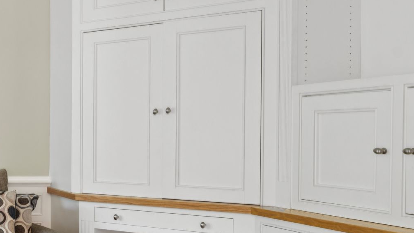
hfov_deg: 29.1
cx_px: -164
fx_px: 582
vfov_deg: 22.6
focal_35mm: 53
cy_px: 139
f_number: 8
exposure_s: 1/3.33
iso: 125
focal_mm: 17
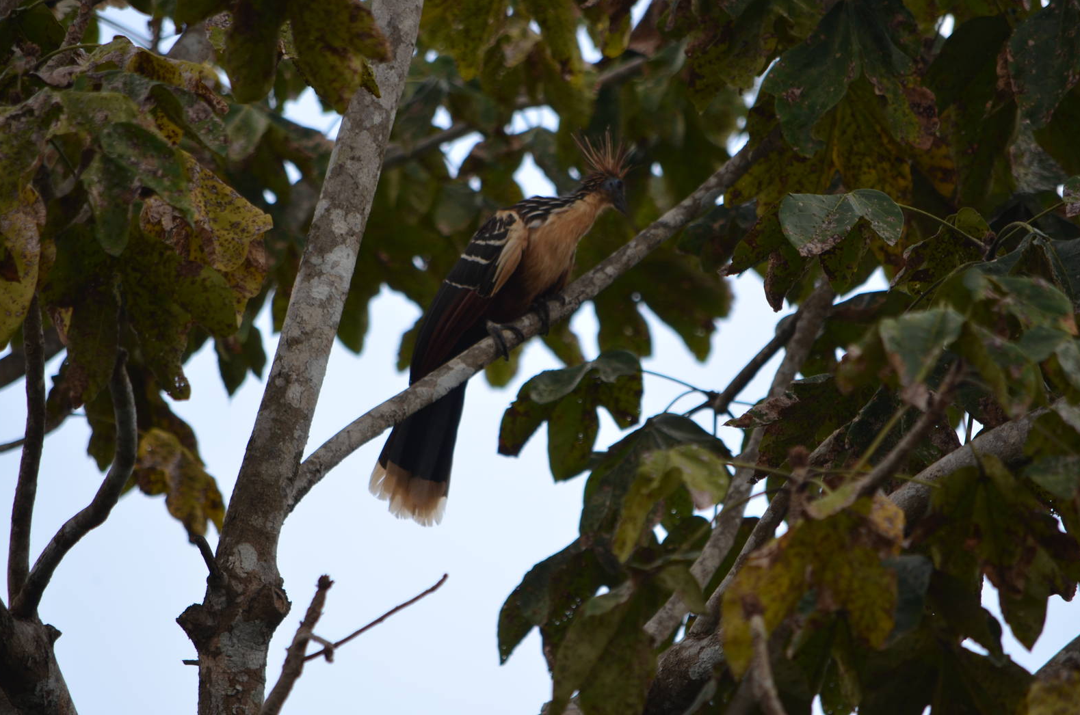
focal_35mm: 456
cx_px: 538
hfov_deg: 4.5
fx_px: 13652
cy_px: 355
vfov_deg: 3.0
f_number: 5.6
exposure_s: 1/500
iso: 220
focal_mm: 300
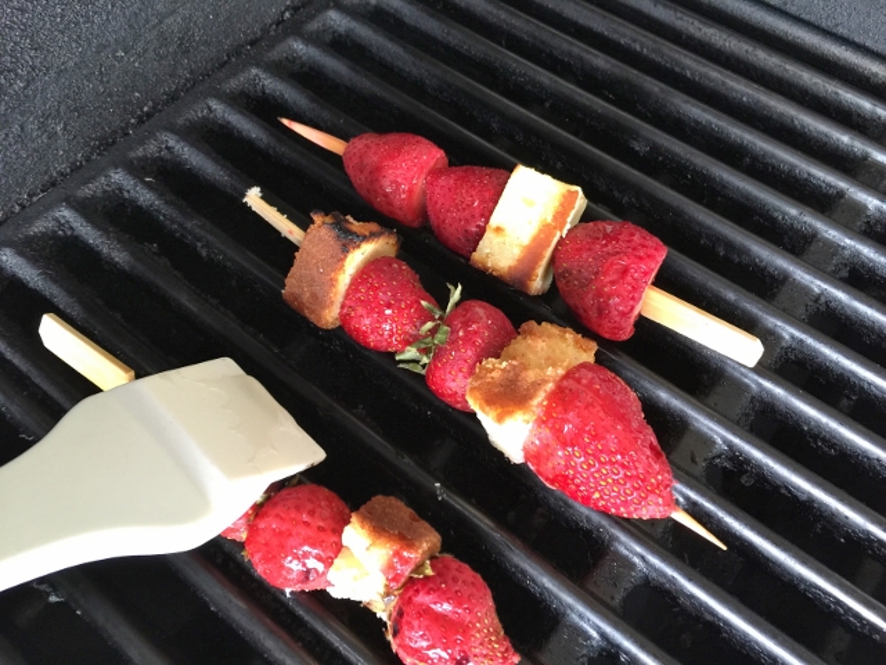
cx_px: 443
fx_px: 742
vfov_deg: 48.2
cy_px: 332
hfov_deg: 61.7
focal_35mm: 29
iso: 100
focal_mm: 4.15
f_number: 2.2
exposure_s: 1/15
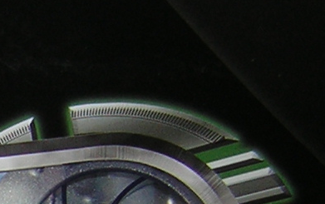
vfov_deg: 8.2
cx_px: -81
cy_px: 344
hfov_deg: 13.0
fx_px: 1383
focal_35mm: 156
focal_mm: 4.7
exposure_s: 1/60.1
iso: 50
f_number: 2.6
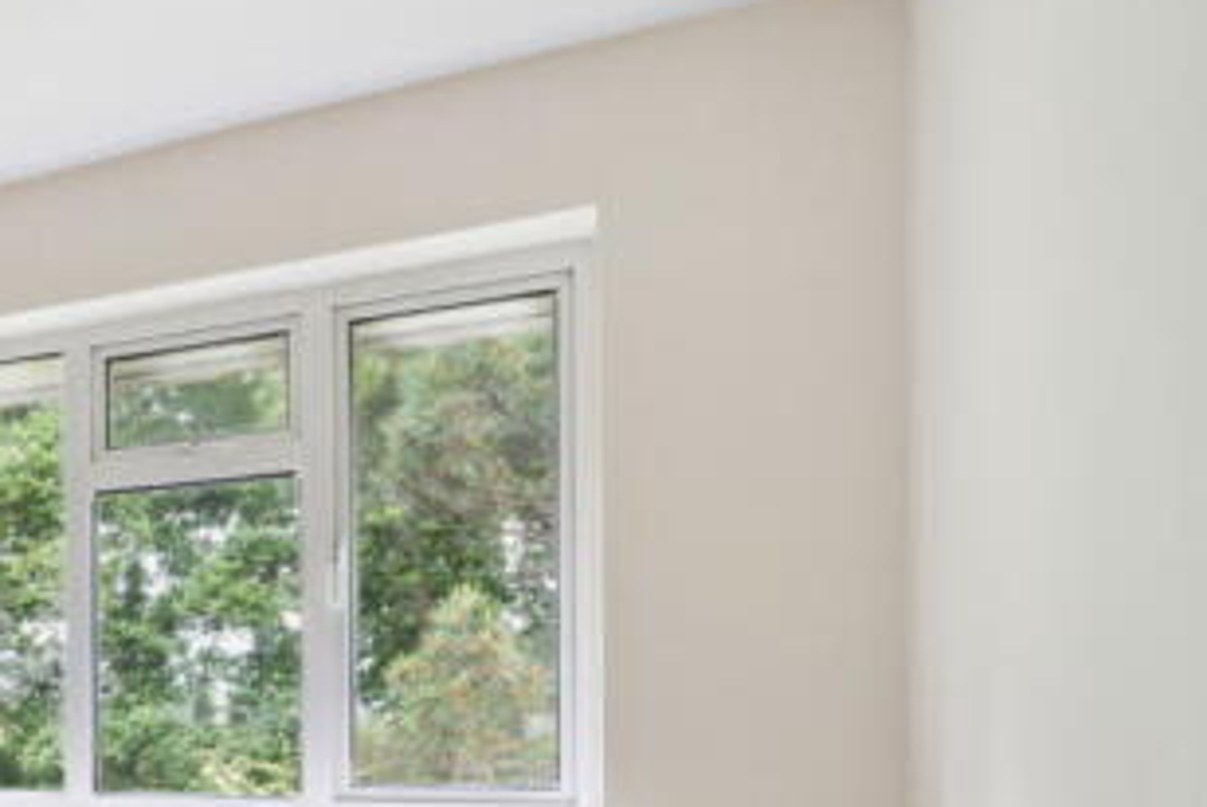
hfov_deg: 44.7
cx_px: -69
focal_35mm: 34
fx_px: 1141
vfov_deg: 35.9
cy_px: 770
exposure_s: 1/25
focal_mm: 16
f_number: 5.6
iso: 640
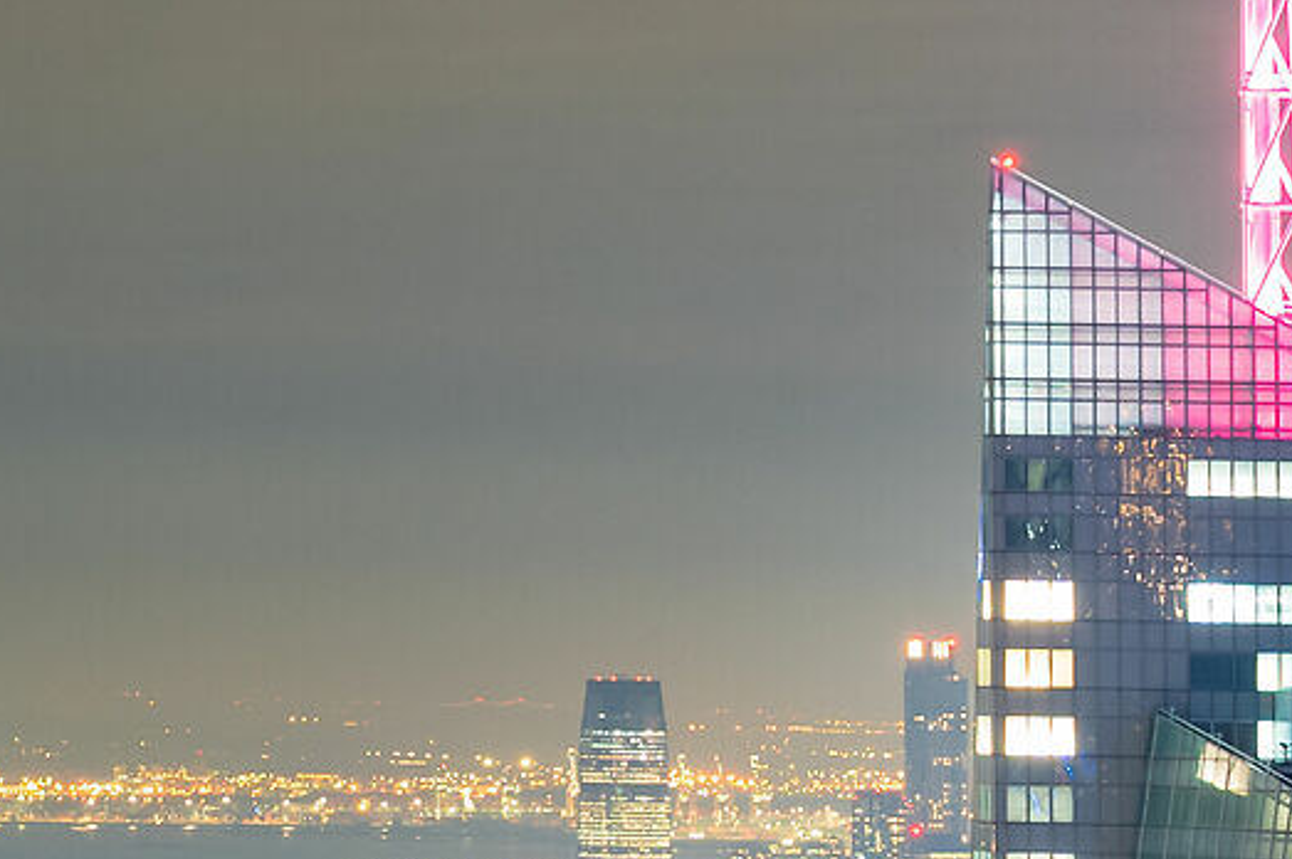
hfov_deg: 8.9
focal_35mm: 225
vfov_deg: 6.1
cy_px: -69
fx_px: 8070
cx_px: -766
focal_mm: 49
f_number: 7.1
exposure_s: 15
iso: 200
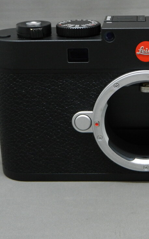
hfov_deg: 19.4
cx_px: 133
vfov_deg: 31.0
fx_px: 428
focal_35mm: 66
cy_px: 98
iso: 400
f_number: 4
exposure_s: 1/25
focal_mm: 6.9
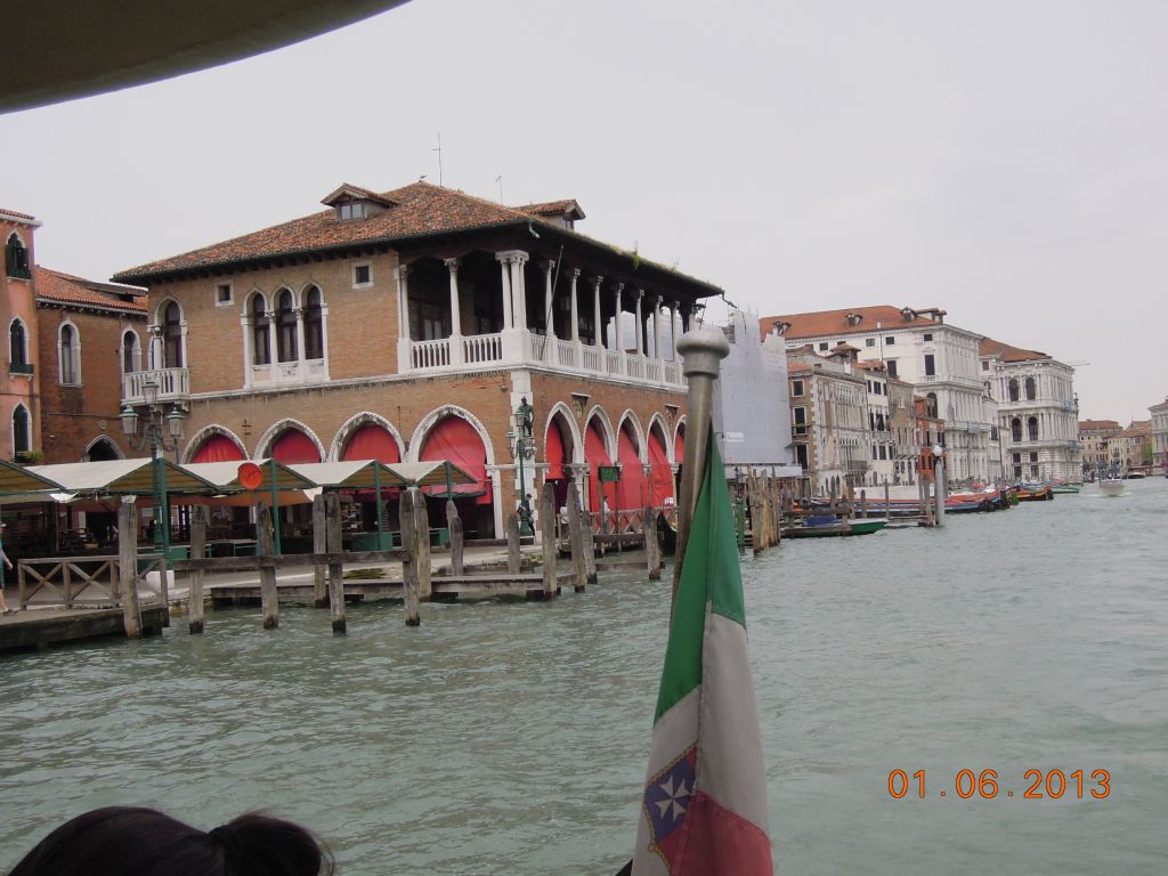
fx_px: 1518
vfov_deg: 32.2
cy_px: 438
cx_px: 584
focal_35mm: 45
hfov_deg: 42.1
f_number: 4
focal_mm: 8.1
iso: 160
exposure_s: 1/250
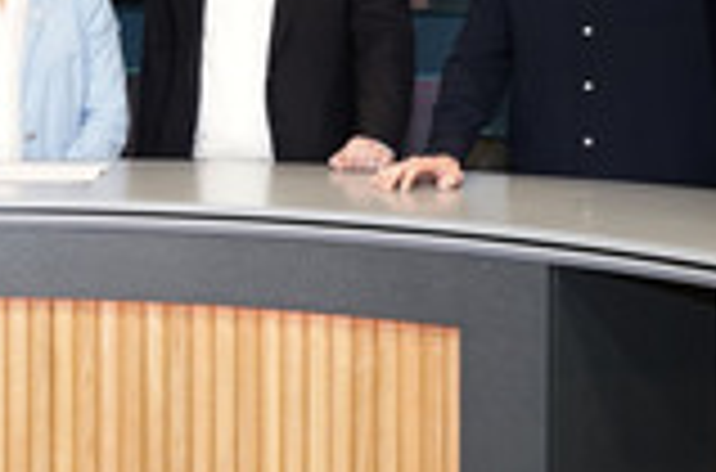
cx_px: -29
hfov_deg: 21.5
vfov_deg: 14.8
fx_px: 1805
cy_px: 94
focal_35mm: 91
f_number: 5
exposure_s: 1/160
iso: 2000
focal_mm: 32
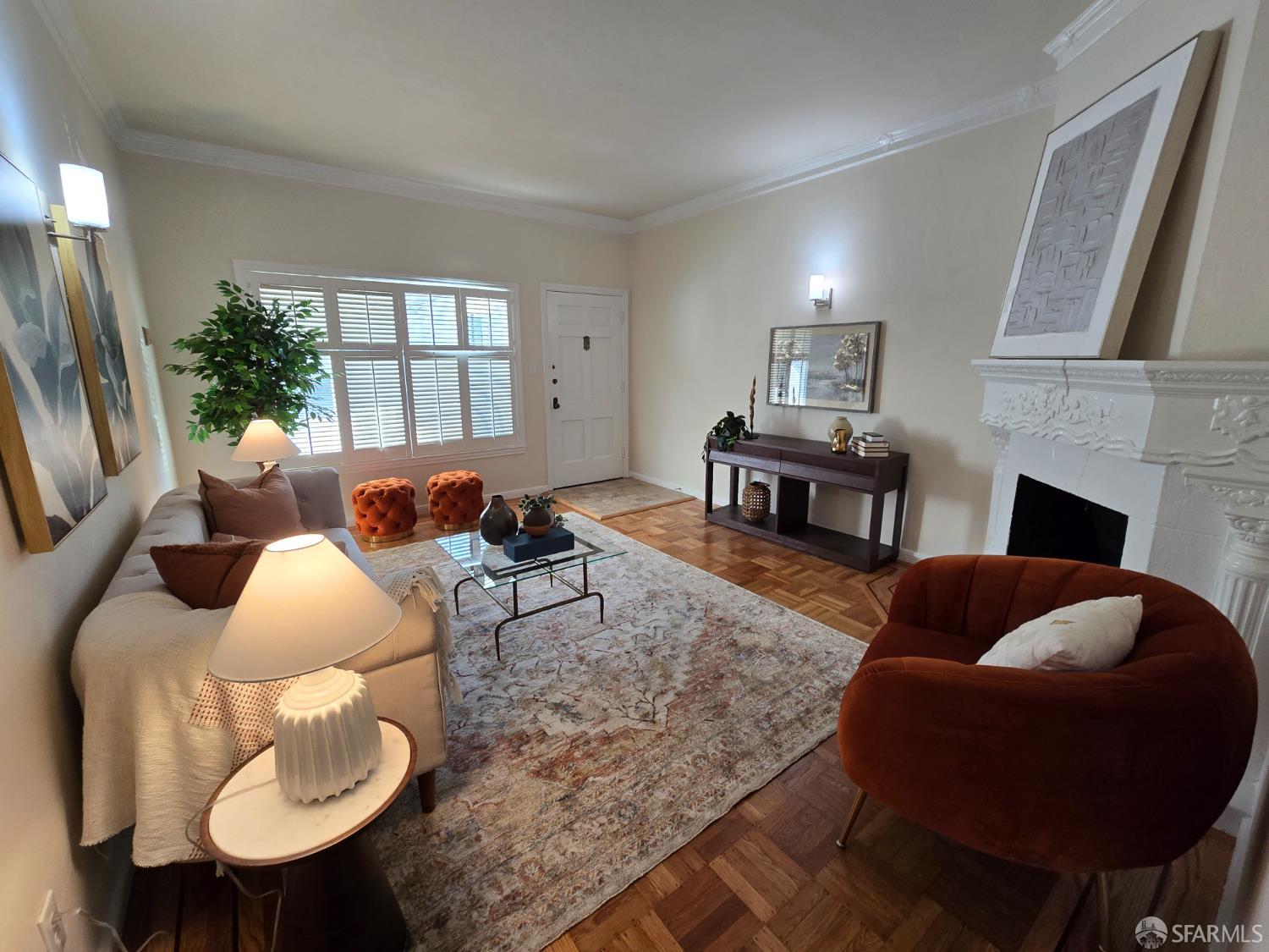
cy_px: 476
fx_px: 477
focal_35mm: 13
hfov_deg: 106.2
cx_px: 634
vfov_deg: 89.9
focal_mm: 2.2
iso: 80
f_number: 2.2
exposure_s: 1/60
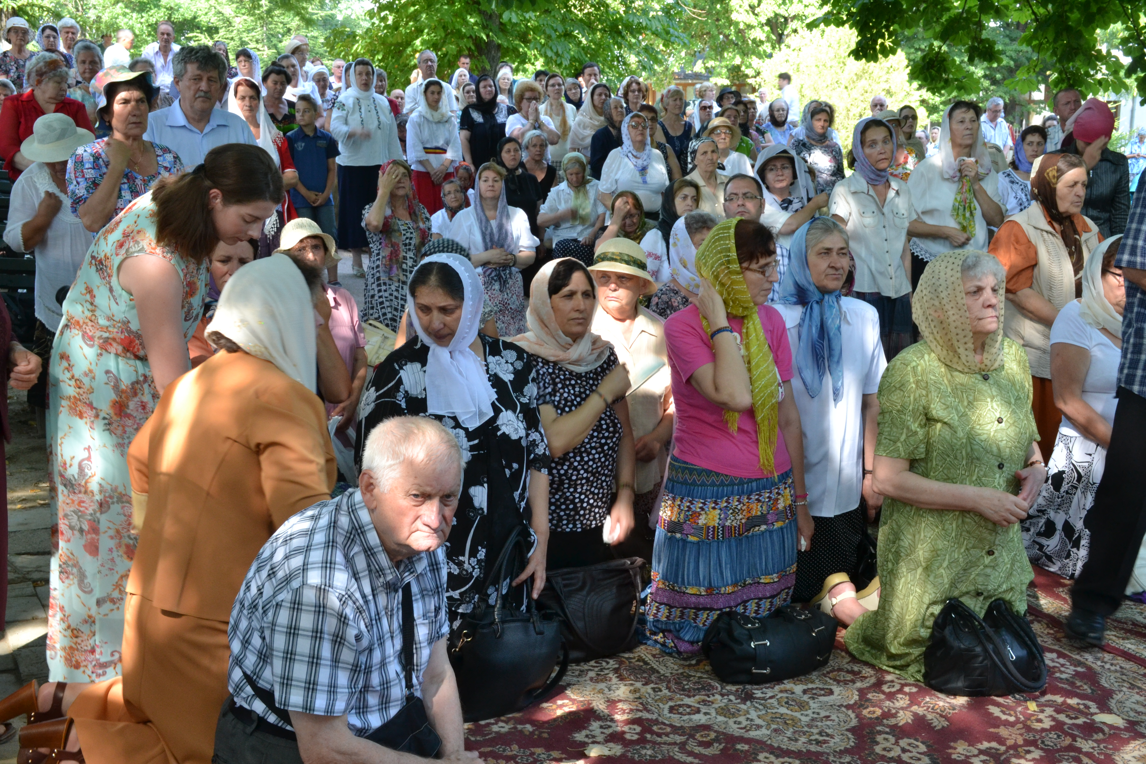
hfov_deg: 38.9
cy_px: 382
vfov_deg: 26.5
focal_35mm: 51
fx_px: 1623
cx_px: 573
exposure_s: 1/25
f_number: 13
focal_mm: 34
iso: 800
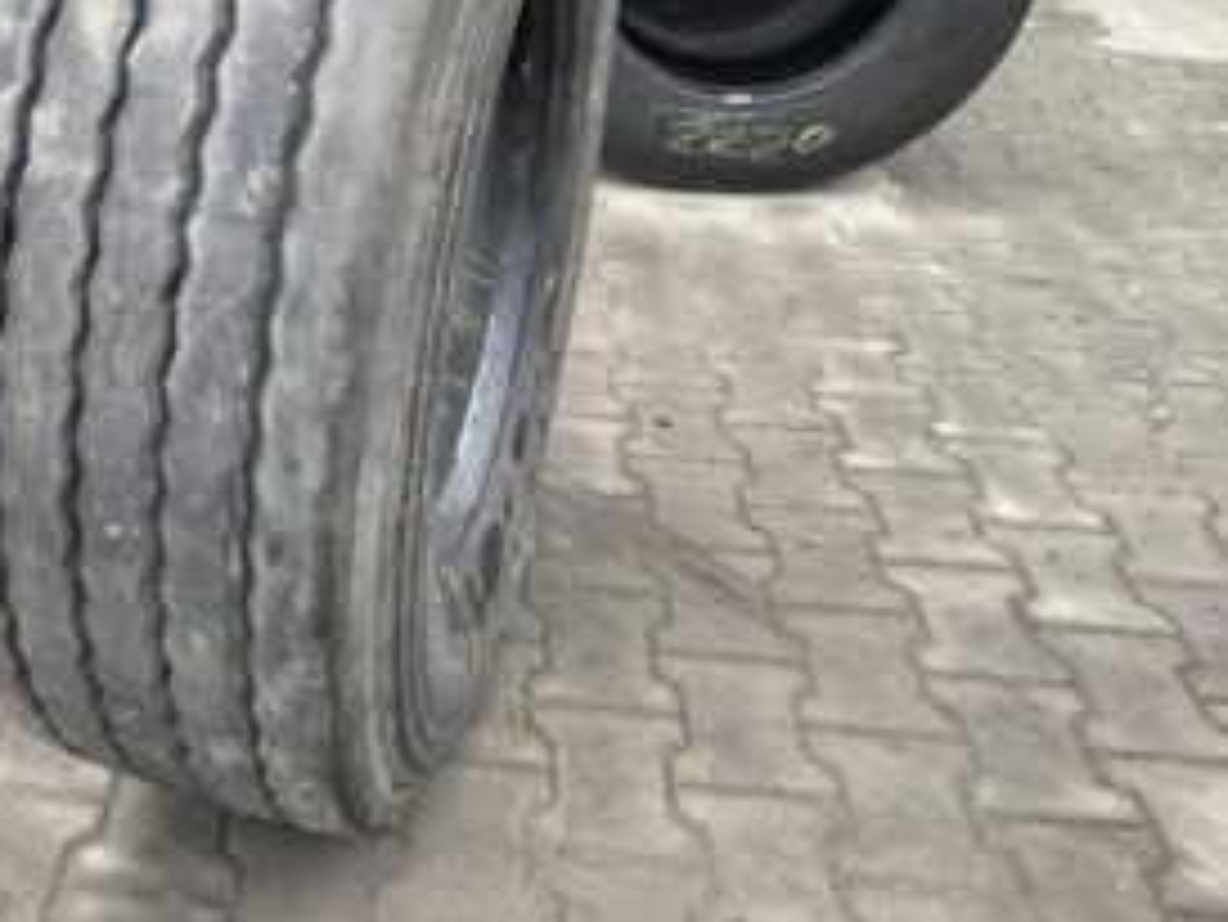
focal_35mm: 41
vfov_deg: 34.5
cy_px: 250
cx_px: 279
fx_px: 1455
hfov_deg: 44.0
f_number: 1.6
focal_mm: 4.2
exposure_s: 1/121
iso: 80
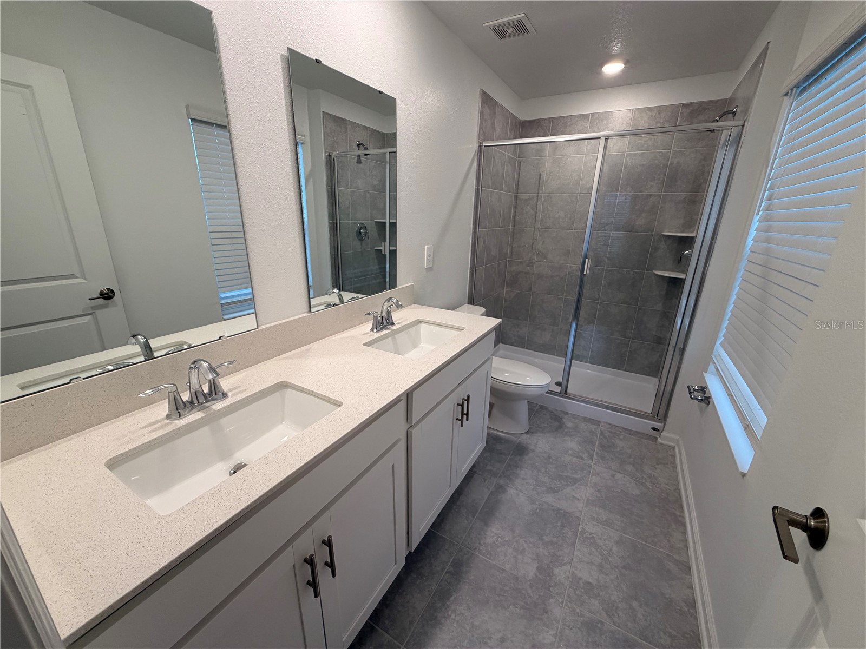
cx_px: 433
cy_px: 324
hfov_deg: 102.1
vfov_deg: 85.7
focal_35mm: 14
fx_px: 350
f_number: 2.2
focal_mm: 2.22
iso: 160
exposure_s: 1/120
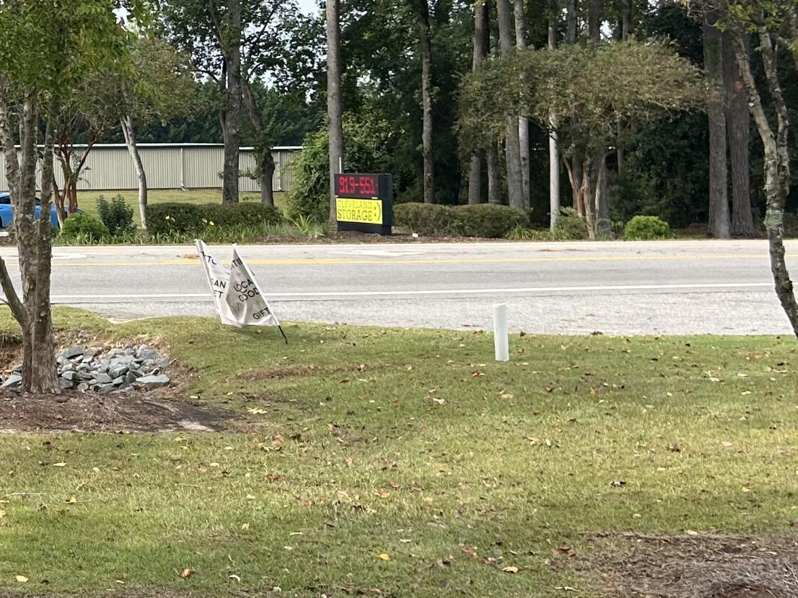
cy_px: 107
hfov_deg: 24.8
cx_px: -156
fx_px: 1637
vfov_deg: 20.5
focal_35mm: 71
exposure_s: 1/2353
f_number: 1.5
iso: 50
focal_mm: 5.7
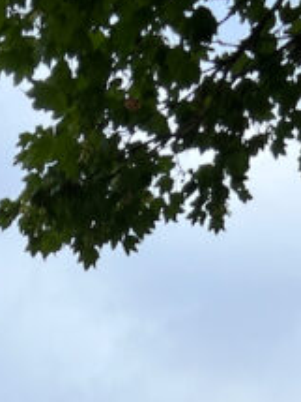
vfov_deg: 13.7
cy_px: 782
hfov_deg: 11.7
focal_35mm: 124
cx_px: -41
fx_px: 1439
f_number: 1.5
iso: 50
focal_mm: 5.7
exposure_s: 1/1751
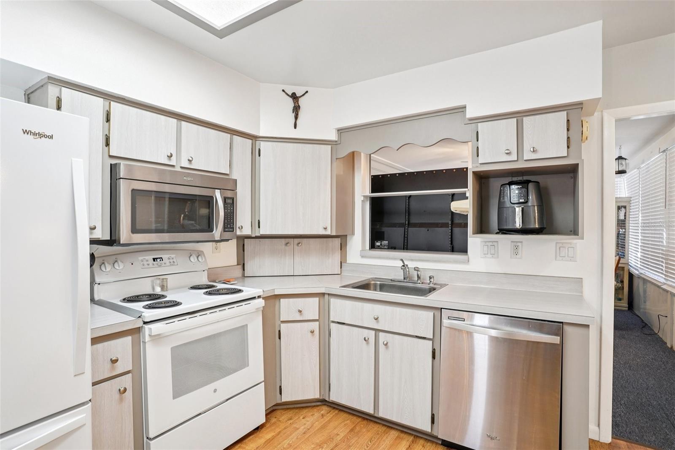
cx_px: 338
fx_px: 319
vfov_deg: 70.4
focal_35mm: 17
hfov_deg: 93.3
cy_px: 225
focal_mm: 17
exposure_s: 1/8
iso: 400
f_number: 8
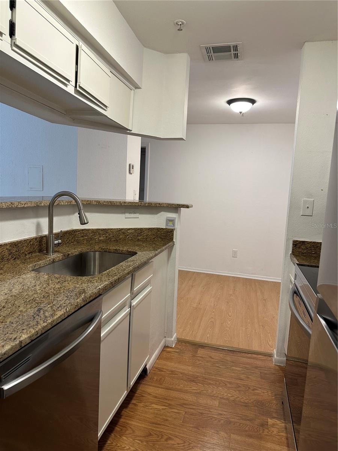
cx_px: 169
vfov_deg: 71.6
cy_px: 226
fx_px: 312
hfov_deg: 56.8
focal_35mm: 24
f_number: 1.78
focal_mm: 6.86
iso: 125
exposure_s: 1/60
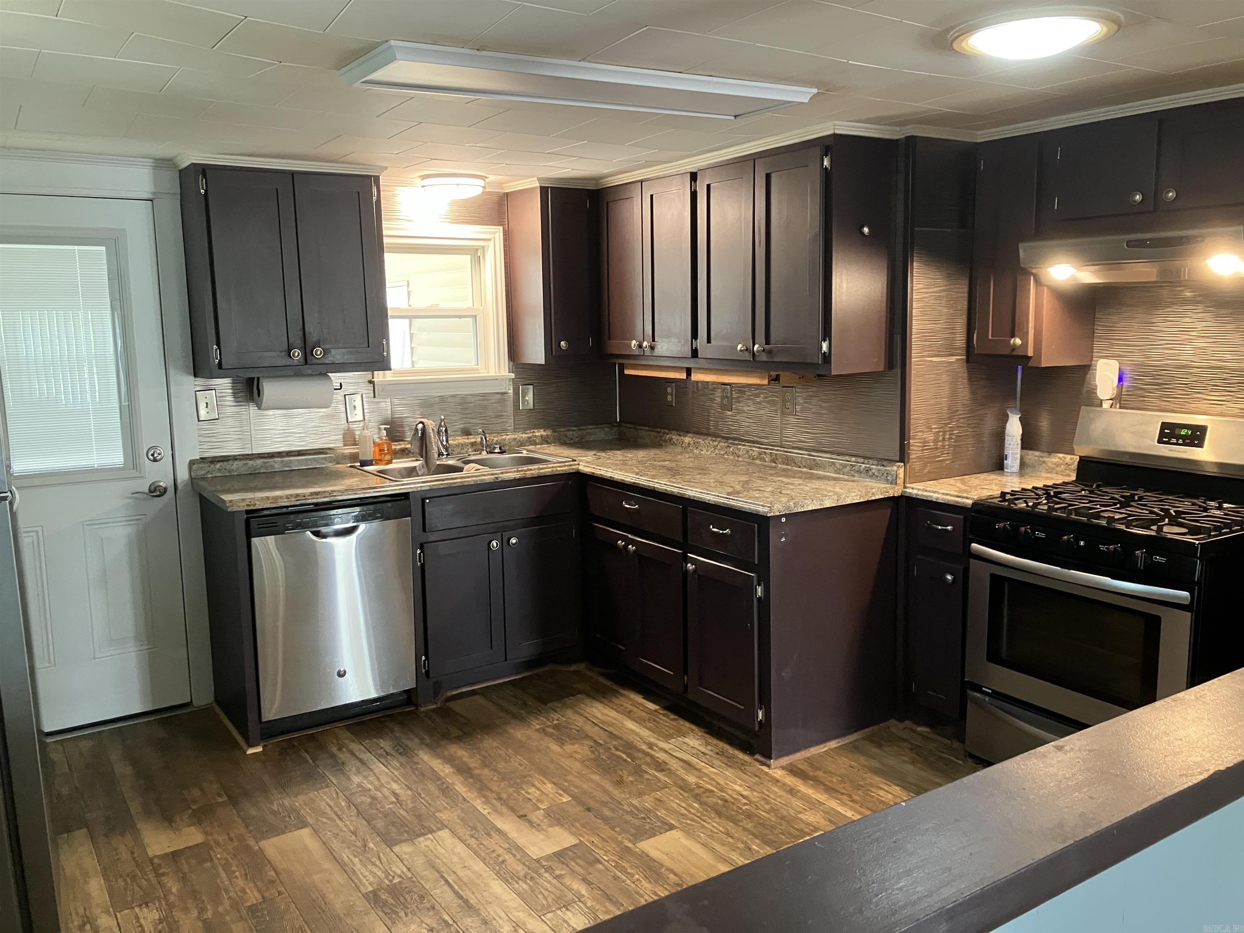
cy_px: 466
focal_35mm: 28
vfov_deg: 49.7
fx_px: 1006
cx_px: 622
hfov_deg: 63.4
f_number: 1.8
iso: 320
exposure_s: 1/60
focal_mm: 3.99
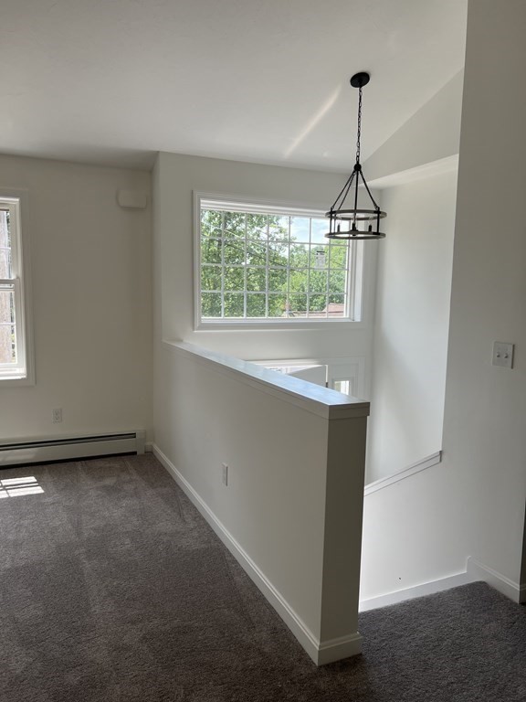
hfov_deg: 53.1
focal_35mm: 26
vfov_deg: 67.3
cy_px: 351
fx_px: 527
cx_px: 263
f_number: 1.5
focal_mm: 5.7
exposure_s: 1/539
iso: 50
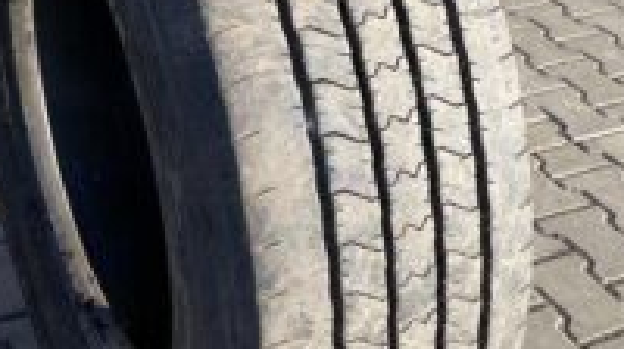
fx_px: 1008
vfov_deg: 19.6
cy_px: 111
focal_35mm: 61
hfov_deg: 34.4
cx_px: 281
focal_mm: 4.25
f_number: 1.8
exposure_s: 1/728
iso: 32
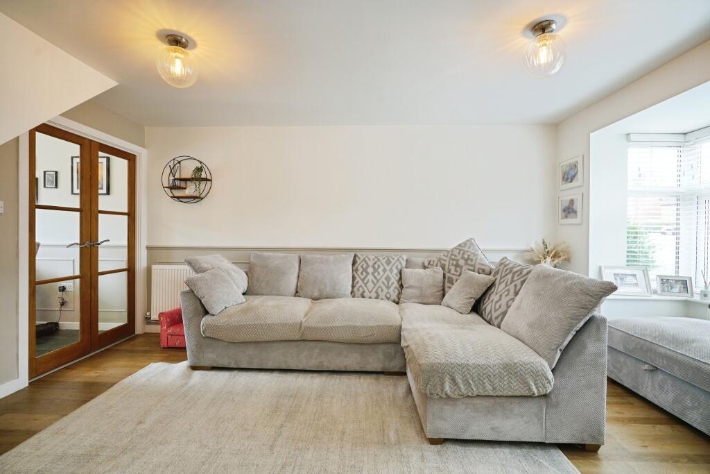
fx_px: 316
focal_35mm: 16
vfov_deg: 73.8
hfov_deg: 96.7
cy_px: 237
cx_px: 355
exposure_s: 1/20
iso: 800
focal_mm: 16
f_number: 7.1
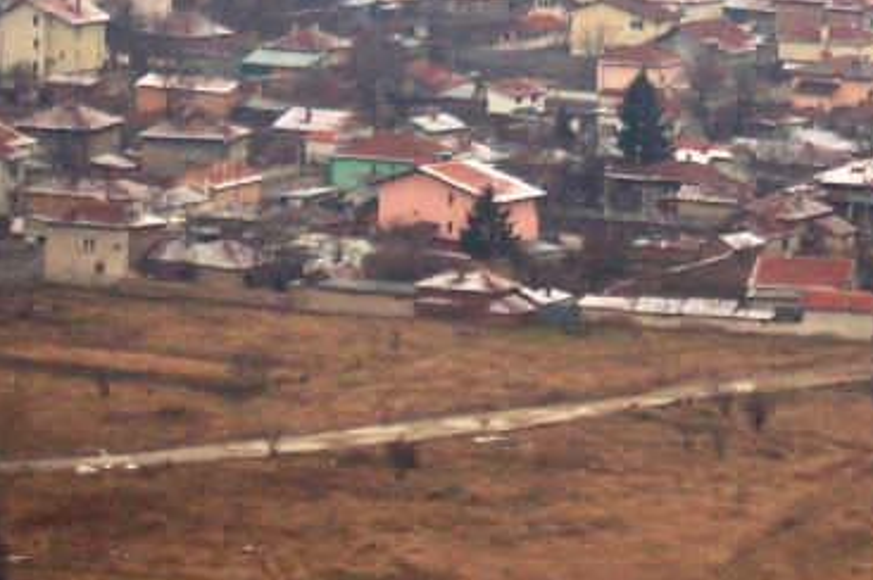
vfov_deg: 4.1
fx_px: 8116
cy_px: -72
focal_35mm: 335
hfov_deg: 6.1
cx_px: 795
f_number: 5.6
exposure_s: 1/640
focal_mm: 80
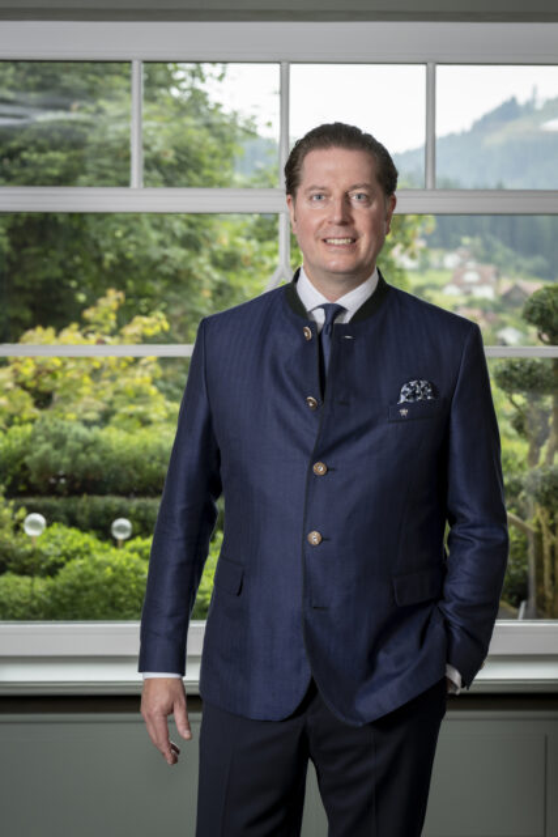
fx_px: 1975
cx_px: 279
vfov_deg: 23.9
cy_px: 418
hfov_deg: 16.1
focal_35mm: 85
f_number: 6.3
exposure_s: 1/125
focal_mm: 85
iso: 500
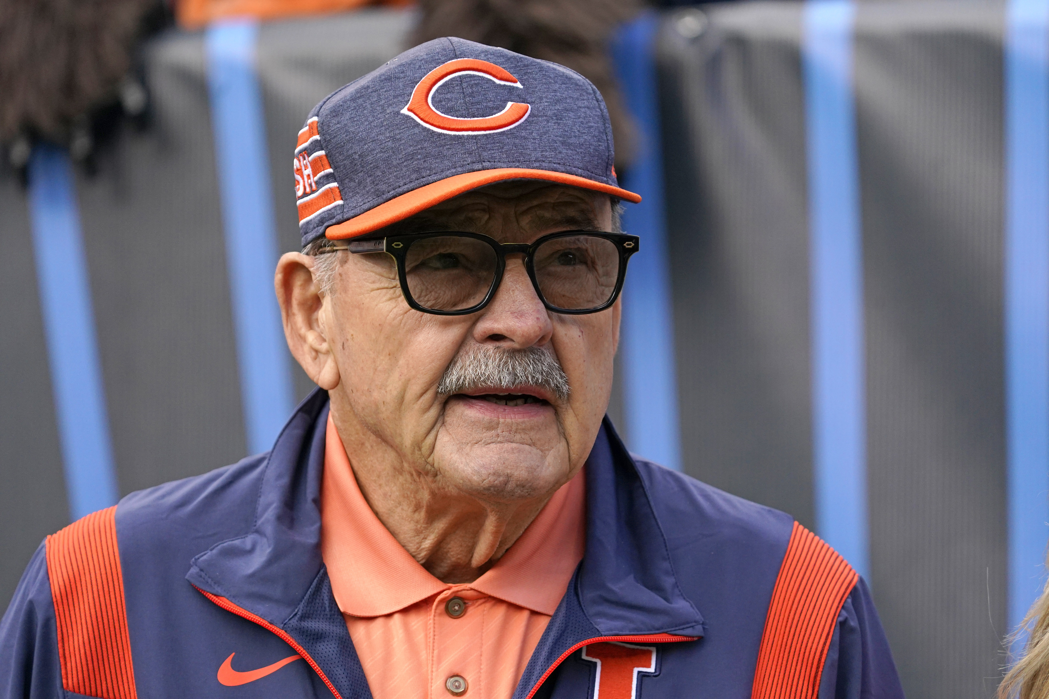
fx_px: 6090
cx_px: 524
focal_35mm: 209
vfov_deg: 6.6
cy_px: 350
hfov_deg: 9.8
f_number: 5.6
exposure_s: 1/2500
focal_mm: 209
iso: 1600
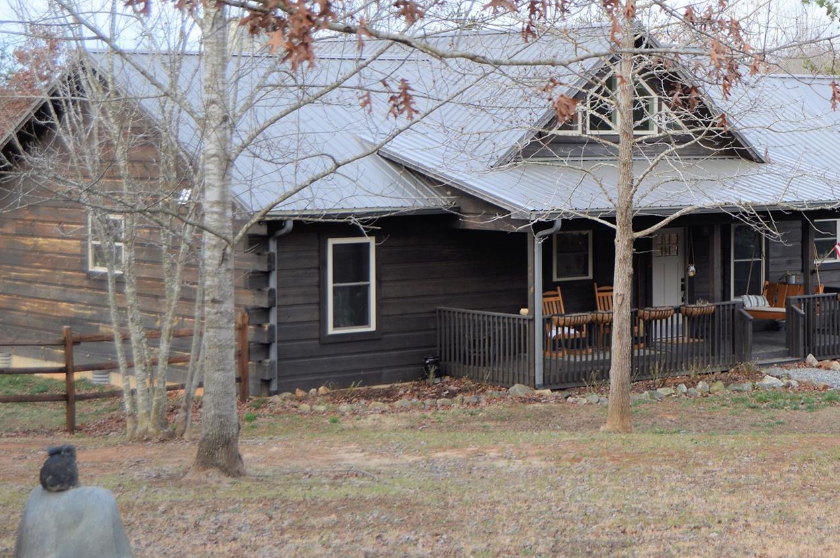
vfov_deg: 14.8
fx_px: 2144
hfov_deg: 22.0
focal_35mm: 92
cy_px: 190
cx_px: 623
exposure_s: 1/125
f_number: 5.6
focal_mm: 38
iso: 125
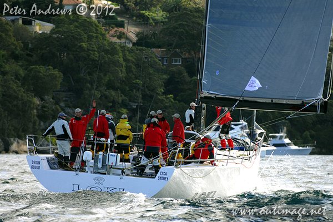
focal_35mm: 270
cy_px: 111
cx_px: 166
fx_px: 2495
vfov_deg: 5.1
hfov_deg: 7.6
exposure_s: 1/1000
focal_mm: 180
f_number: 3
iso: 400
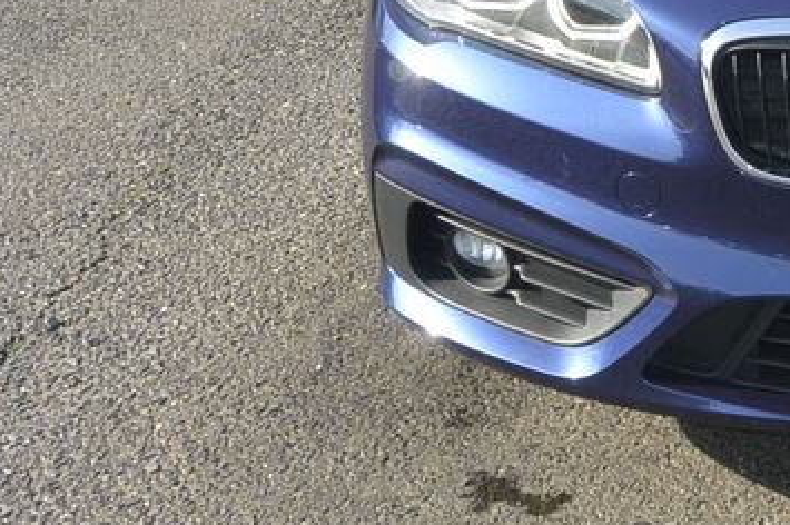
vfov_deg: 16.8
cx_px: 1046
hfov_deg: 22.9
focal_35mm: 78
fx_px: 1710
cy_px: -72
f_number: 6.3
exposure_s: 1/250
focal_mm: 10
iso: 160
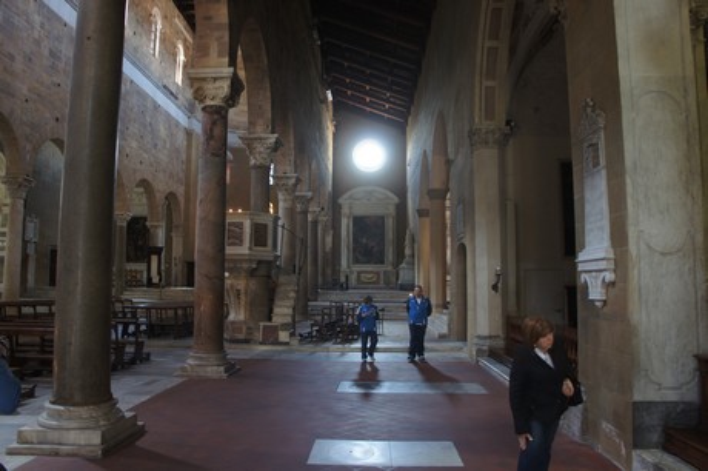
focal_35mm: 27
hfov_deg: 67.4
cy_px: 236
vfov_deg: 47.9
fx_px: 531
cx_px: 354
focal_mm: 18
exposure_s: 1/30
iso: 1000
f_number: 3.5
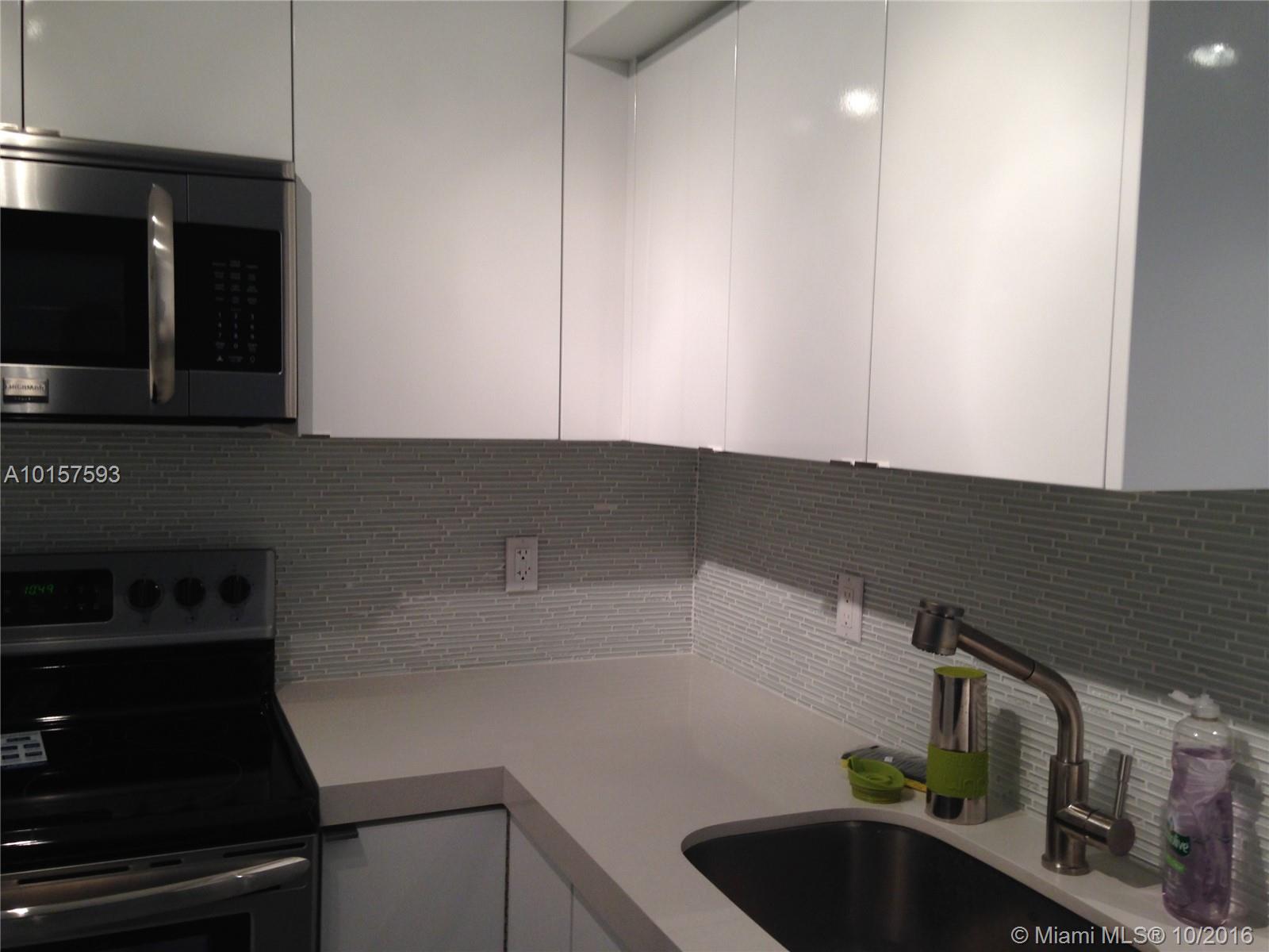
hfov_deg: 55.4
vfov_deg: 42.9
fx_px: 1210
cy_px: 476
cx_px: 634
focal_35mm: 33
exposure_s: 1/40
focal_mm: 4.12
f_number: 2.4
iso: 64
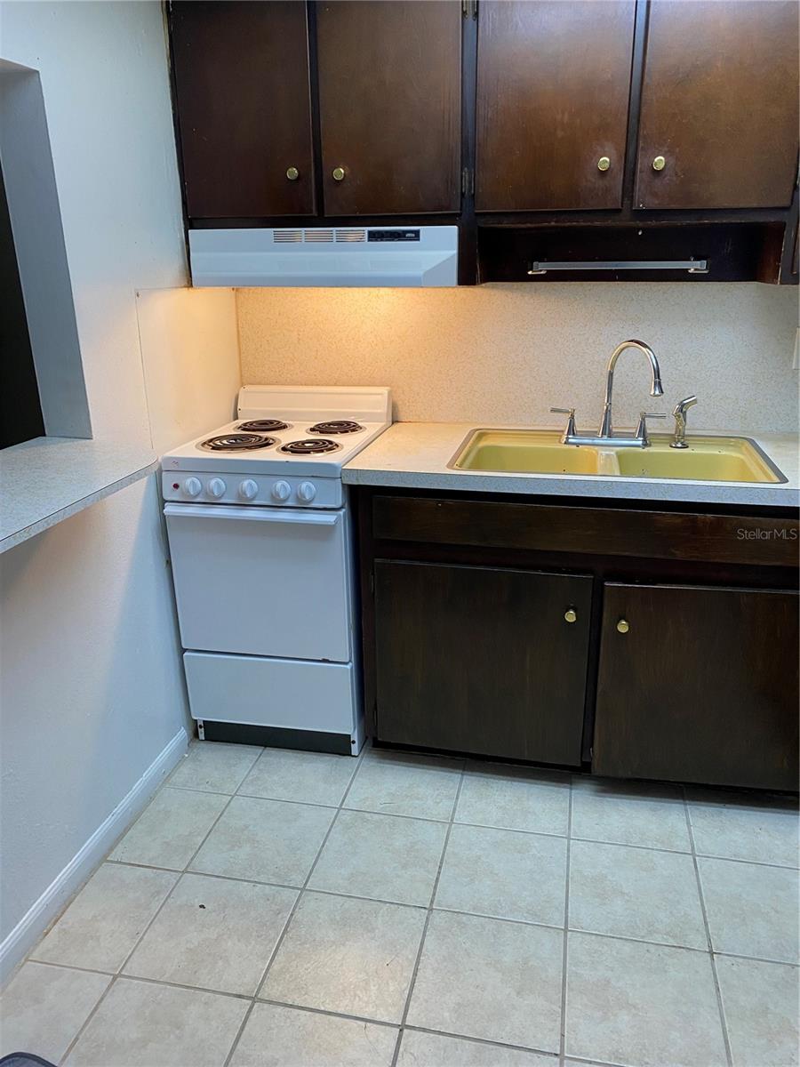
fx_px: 801
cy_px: 534
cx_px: 400
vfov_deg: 67.3
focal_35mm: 26
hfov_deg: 53.1
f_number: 1.8
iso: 100
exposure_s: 1/60
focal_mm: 4.25
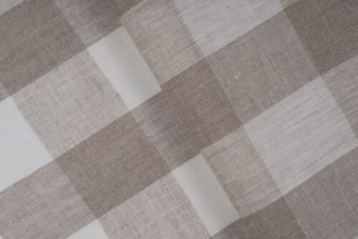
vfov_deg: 19.5
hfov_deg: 28.8
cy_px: 120
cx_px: 179
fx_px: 696
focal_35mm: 70
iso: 50
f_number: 13
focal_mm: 70
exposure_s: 1/125
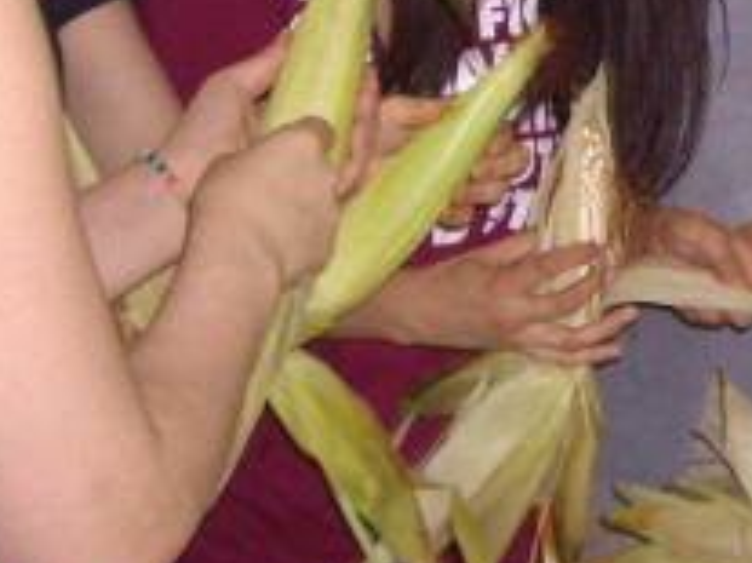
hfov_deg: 13.7
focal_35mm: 138
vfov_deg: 10.6
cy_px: -107
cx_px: 988
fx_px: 2996
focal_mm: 6.2
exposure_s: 1/40
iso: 200
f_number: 2.7
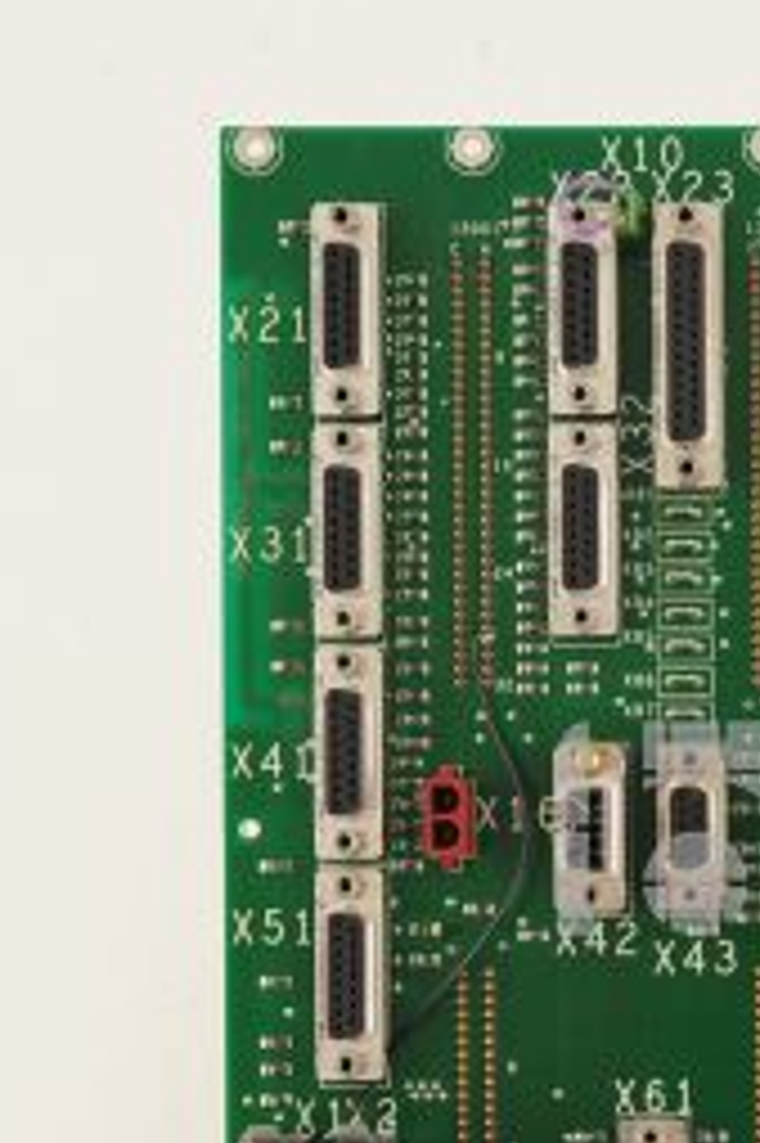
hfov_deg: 11.3
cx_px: 1007
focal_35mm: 118
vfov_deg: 17.3
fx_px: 3741
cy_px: 830
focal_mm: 50
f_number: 10
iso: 1600
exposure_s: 1/125
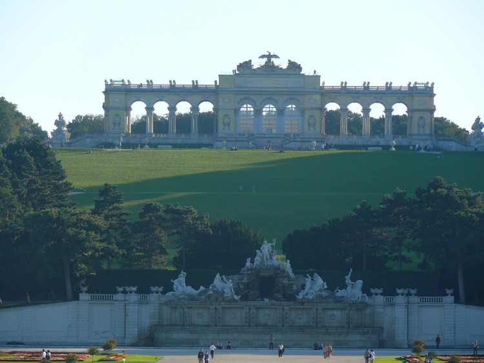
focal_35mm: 211
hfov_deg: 9.4
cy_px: 182
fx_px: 2949
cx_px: 242
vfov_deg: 7.0
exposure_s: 1/200
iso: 100
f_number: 4
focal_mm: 44.6
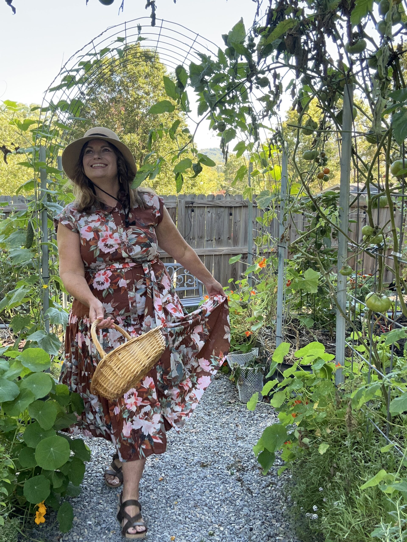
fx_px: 470
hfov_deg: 46.8
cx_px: 204
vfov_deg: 60.0
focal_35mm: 30
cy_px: 271
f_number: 1.9
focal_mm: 2.69
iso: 50
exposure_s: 1/121
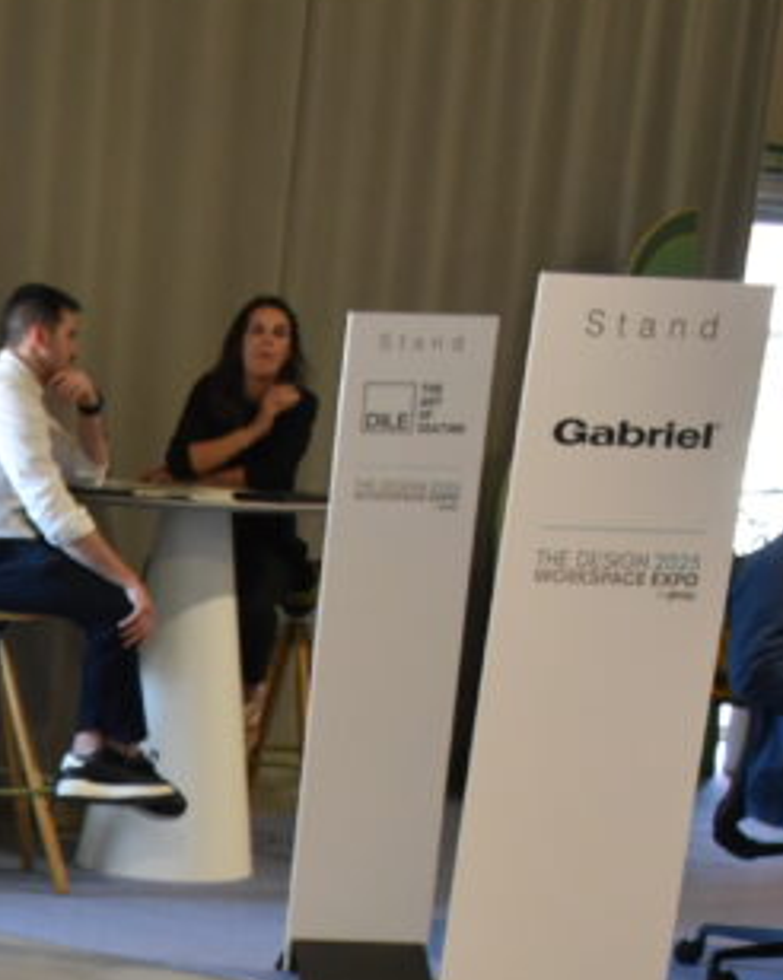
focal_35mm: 103
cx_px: -592
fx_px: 2987
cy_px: 1064
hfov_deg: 13.5
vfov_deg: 18.0
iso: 800
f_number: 4.5
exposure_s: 1/80
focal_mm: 22
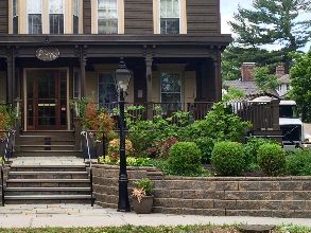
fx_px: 656
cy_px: 92
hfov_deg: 26.2
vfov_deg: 20.2
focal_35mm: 73
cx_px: 61
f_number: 2.2
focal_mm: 4.15
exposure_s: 1/466
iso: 32
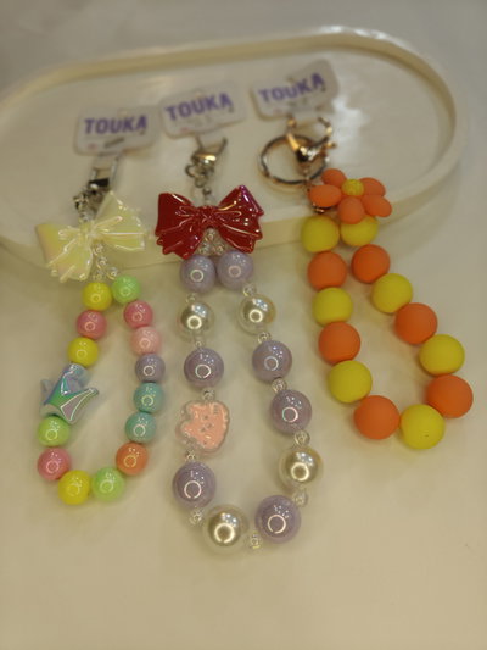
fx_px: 450
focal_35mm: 24
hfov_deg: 56.8
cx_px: 244
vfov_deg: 71.6
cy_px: 325
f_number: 2.8
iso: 50
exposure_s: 1/172
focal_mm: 5.59
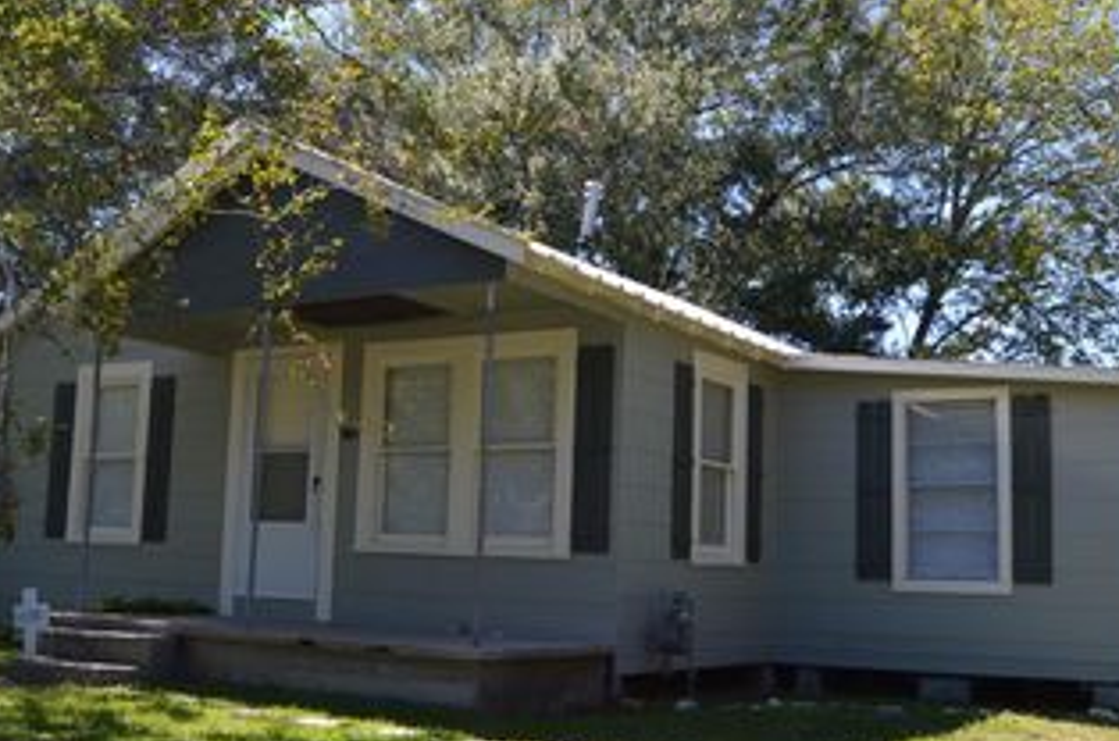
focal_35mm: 43
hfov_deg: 45.3
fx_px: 1334
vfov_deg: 31.1
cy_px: 381
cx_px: 453
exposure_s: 1/125
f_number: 5.6
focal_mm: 18
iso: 100
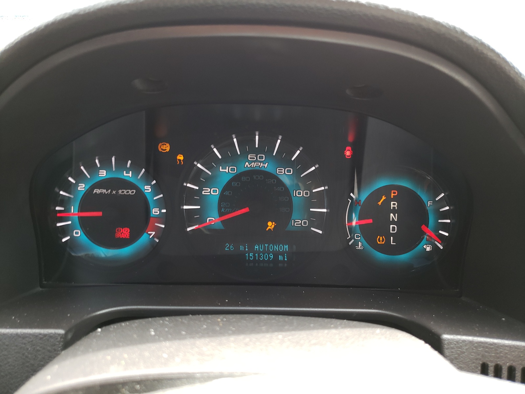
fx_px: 394
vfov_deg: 53.1
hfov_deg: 67.3
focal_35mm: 26
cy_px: 197
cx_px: 262
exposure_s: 1/50
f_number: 1.5
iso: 61
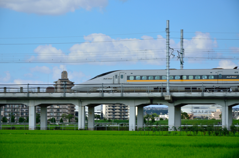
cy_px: 79
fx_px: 845
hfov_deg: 16.1
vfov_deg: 10.7
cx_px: 120
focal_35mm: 128
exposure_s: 1/400
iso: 100
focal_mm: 85
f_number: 7.1
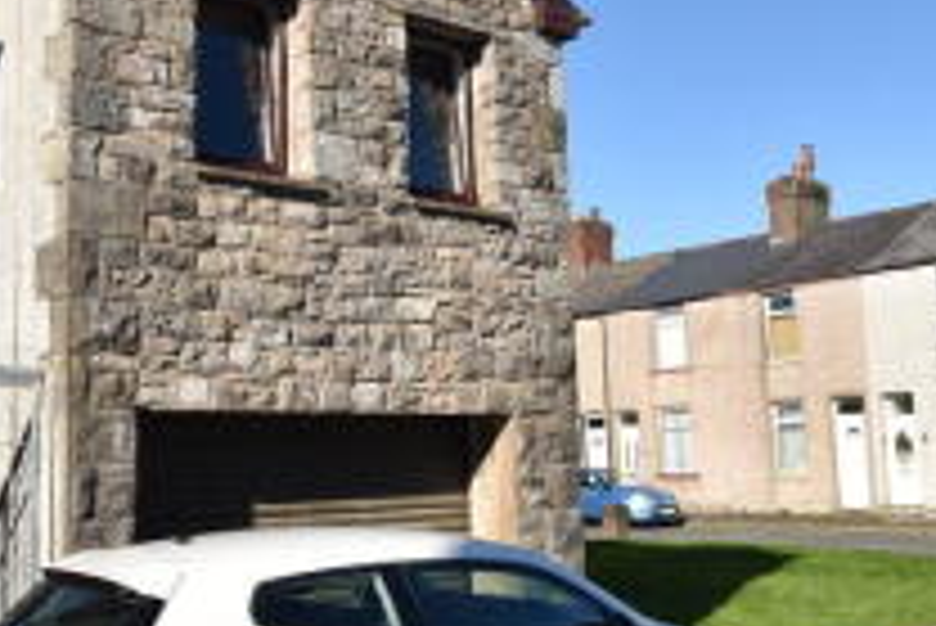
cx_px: 378
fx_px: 1249
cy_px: 281
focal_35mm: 48
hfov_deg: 40.9
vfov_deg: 28.1
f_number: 8
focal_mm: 14
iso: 100
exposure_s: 1/250
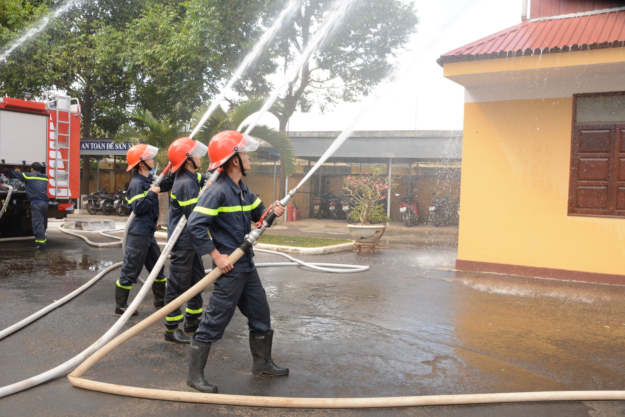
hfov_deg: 59.5
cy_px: 208
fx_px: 547
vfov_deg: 41.7
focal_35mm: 32
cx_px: 312
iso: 1000
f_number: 9
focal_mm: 21
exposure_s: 1/320
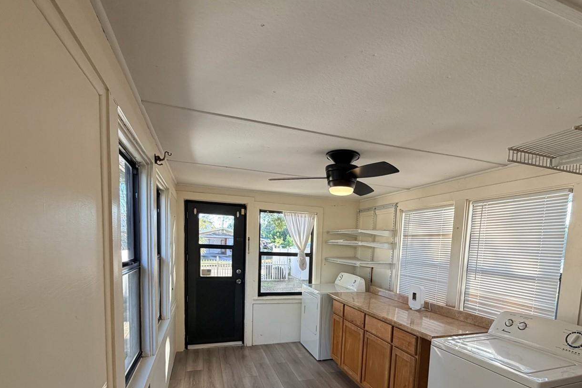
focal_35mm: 19
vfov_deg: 61.9
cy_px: 277
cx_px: 316
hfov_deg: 86.7
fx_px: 307
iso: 125
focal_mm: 2.22
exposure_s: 1/121
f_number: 2.2
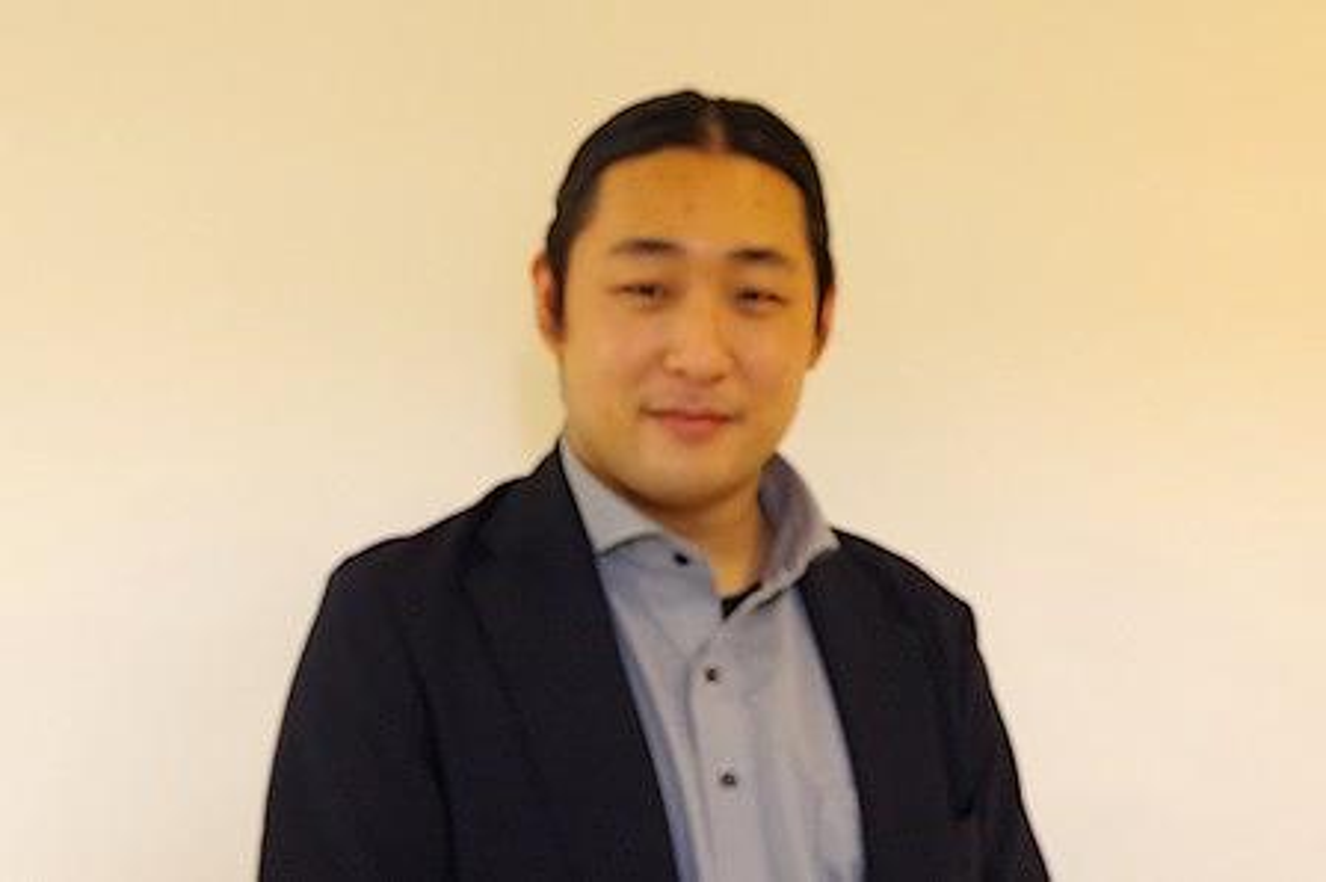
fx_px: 1141
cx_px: 663
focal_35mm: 31
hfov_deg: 60.3
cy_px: 441
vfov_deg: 42.3
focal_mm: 21
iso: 3200
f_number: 6.3
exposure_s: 1/50
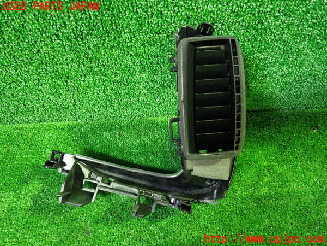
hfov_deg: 60.0
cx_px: 164
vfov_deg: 46.8
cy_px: 123
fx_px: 283
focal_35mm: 30
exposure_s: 1/25
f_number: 2.3
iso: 800
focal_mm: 5.4
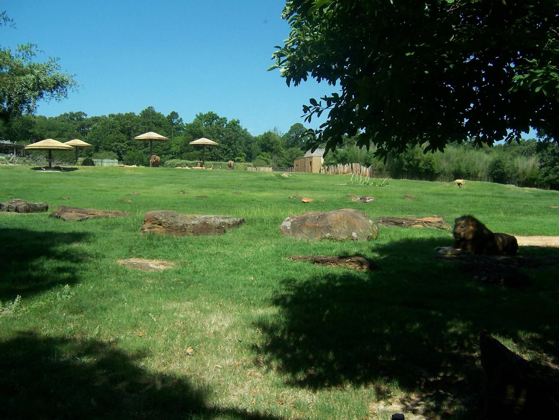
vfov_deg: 42.9
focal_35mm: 33
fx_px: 533
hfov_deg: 55.4
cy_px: 210
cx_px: 280
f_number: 3.4
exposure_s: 1/750
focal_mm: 5.5
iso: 80
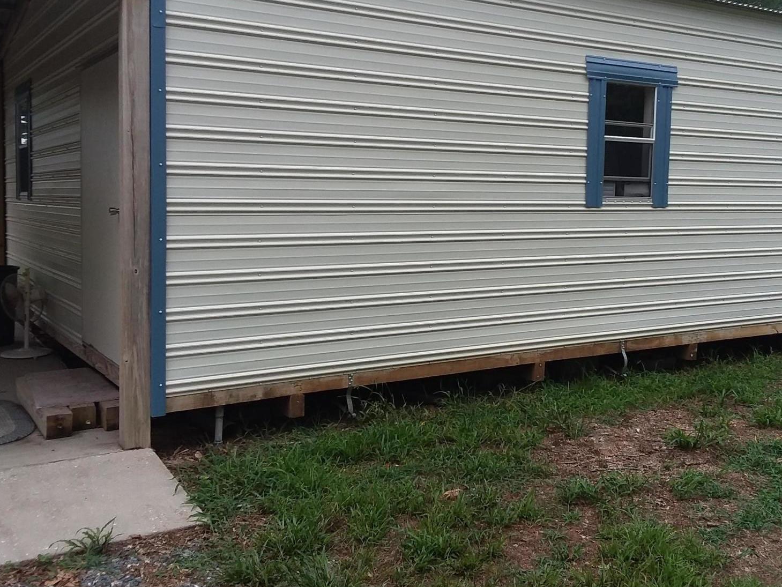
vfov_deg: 38.6
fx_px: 836
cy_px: 263
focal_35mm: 37
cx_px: 472
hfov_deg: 49.8
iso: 50
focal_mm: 2.91
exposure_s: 1/565
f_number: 1.9
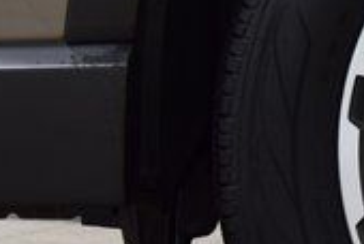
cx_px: 653
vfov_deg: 5.8
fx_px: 2400
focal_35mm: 237
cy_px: 162
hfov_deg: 8.4
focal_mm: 42
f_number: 6.3
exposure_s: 1/15
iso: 640
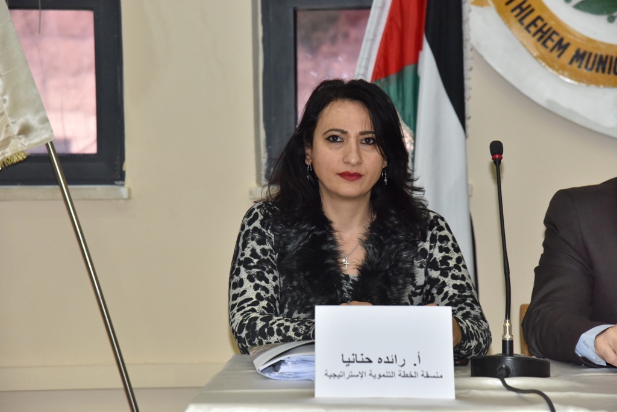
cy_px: 206
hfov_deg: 18.3
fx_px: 1920
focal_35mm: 112
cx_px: 308
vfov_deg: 12.2
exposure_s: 1/250
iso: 2500
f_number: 6.3
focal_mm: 112
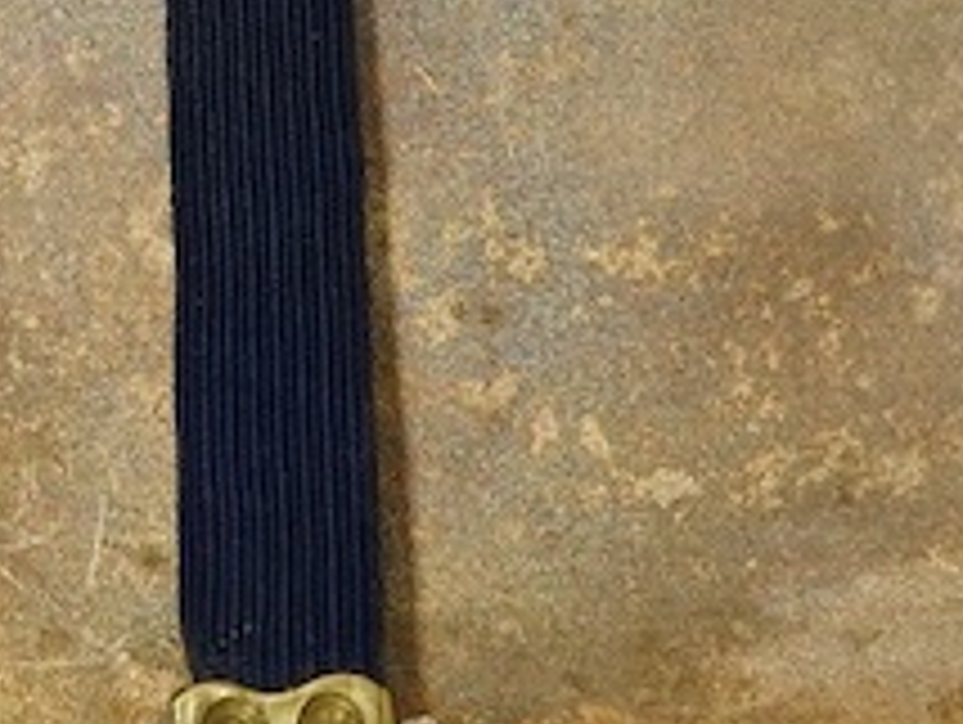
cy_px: -216
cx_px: -34
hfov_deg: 8.7
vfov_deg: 6.5
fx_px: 6322
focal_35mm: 227
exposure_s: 1/250
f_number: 11
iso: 2500
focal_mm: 30
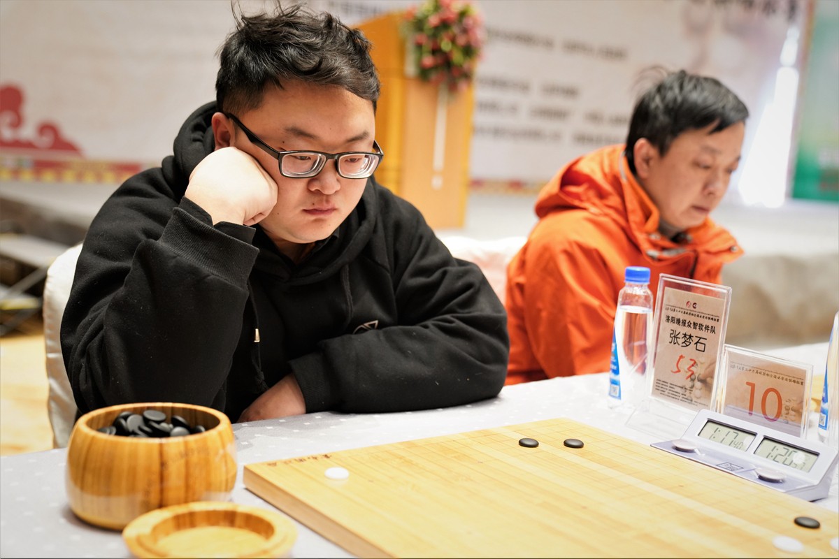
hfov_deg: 44.5
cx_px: 420
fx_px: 1025
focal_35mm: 44
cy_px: 280
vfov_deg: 30.5
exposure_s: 1/50
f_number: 2.8
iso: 1600
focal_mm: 44
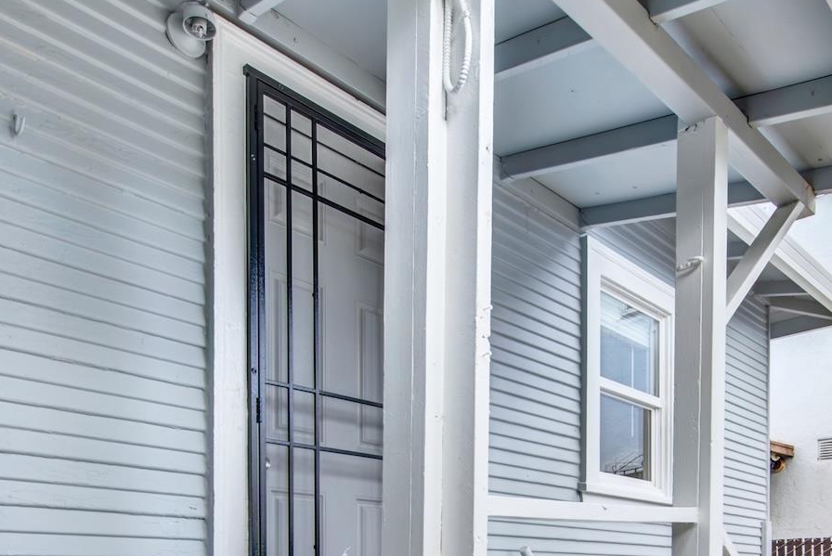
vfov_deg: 38.1
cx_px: 457
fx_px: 694
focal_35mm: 30
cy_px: 576
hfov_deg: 61.8
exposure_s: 1/4
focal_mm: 14
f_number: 14
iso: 100
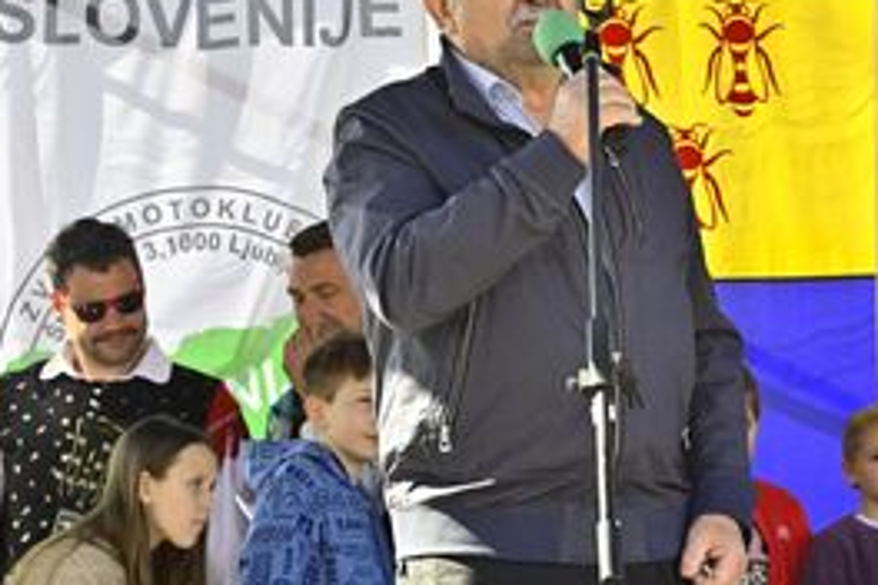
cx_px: 632
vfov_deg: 6.9
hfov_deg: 10.4
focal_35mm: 198
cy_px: 136
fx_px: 4829
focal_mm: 116
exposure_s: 1/400
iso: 1600
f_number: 11
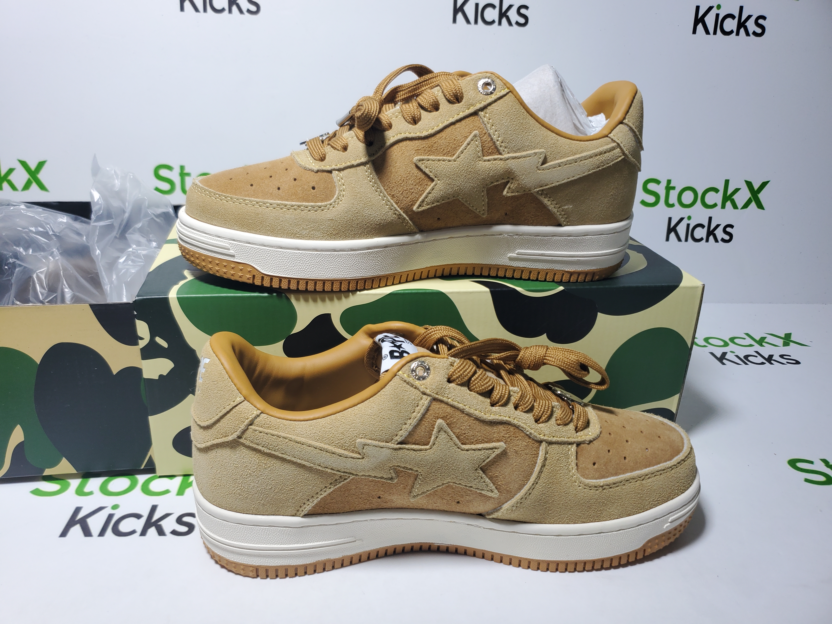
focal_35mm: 26
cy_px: 312
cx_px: 416
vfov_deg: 53.1
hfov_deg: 67.3
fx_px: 625
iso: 50
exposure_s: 1/356
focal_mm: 4.3
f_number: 1.5
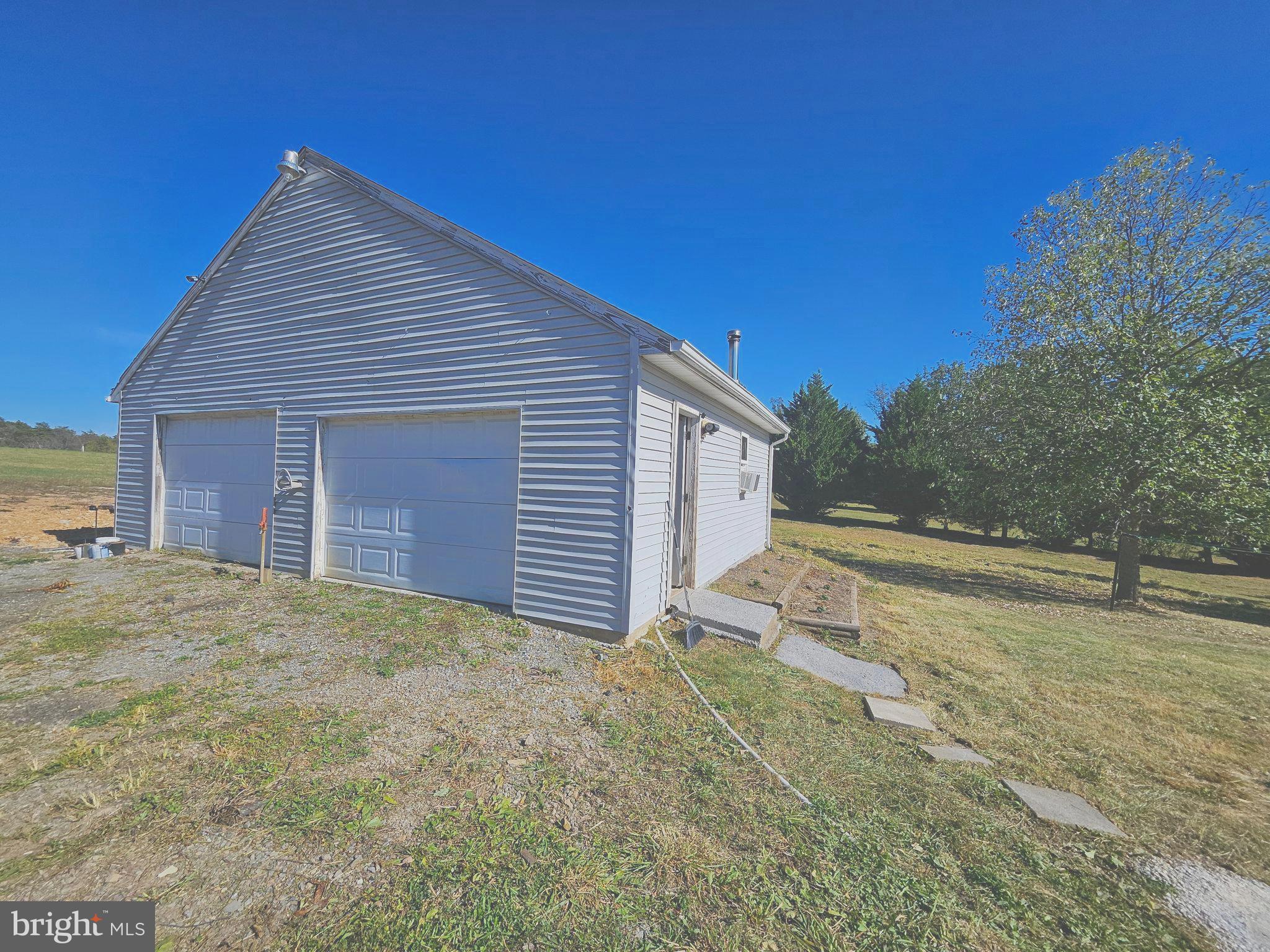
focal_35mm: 13
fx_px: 477
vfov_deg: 89.9
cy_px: 476
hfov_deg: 106.2
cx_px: 635
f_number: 2.2
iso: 32
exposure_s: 1/1610
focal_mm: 1.74
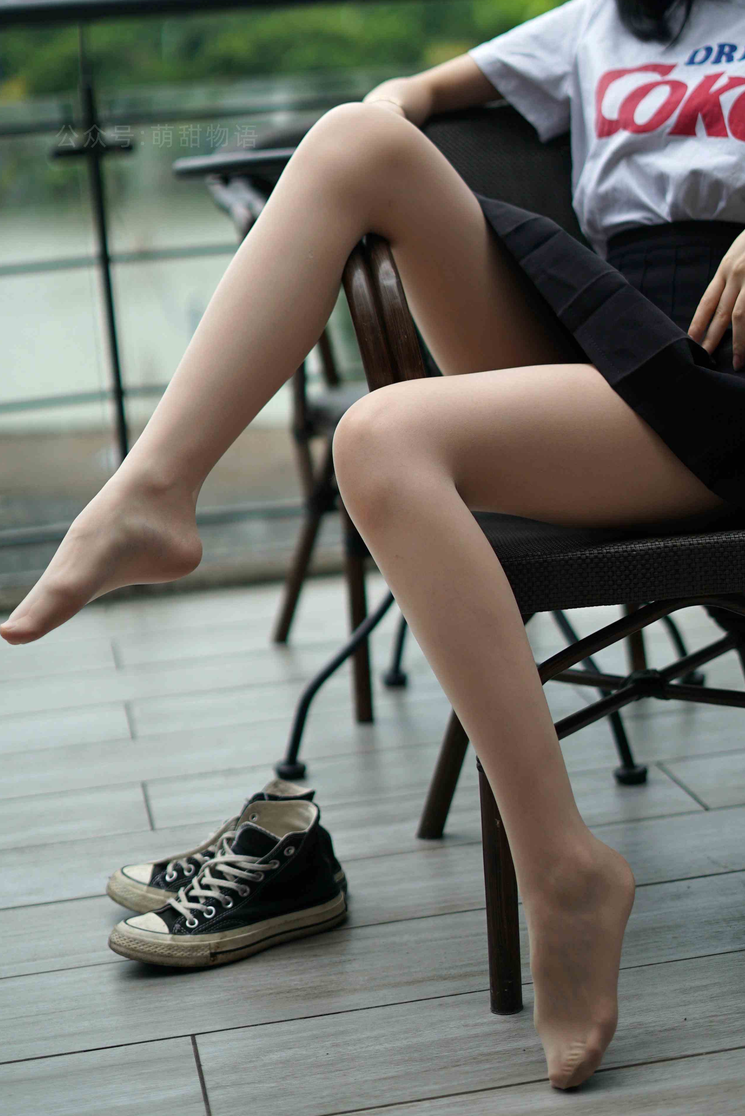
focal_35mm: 56
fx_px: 1736
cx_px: 363
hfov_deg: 24.2
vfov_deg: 35.6
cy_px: 526
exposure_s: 1/3200
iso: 200
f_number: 1.8
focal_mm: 50
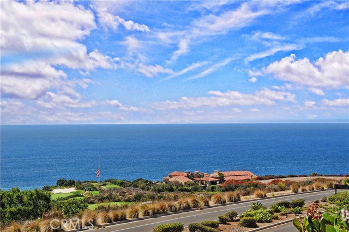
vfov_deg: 18.1
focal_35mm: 75
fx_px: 726
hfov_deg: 27.0
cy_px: 116
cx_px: 174
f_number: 14
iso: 250
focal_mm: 50
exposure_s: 1/250
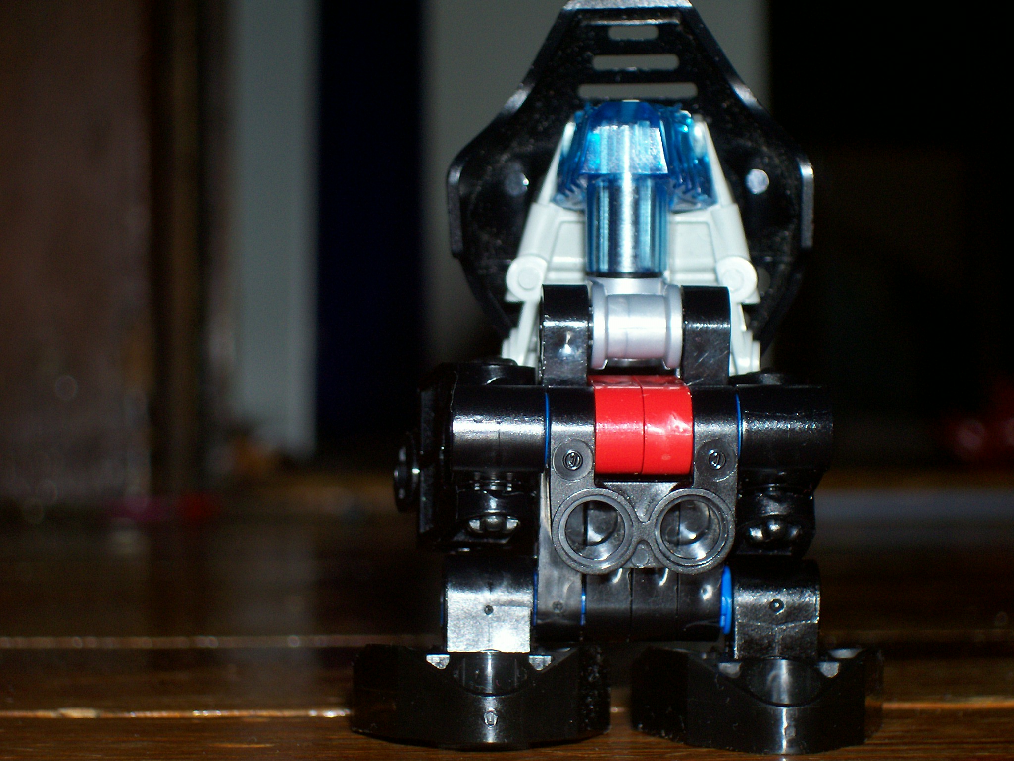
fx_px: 2988
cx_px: 507
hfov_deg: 19.3
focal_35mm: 102
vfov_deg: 14.5
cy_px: 380
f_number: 4.6
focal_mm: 16.8
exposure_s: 1/89.8
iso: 80
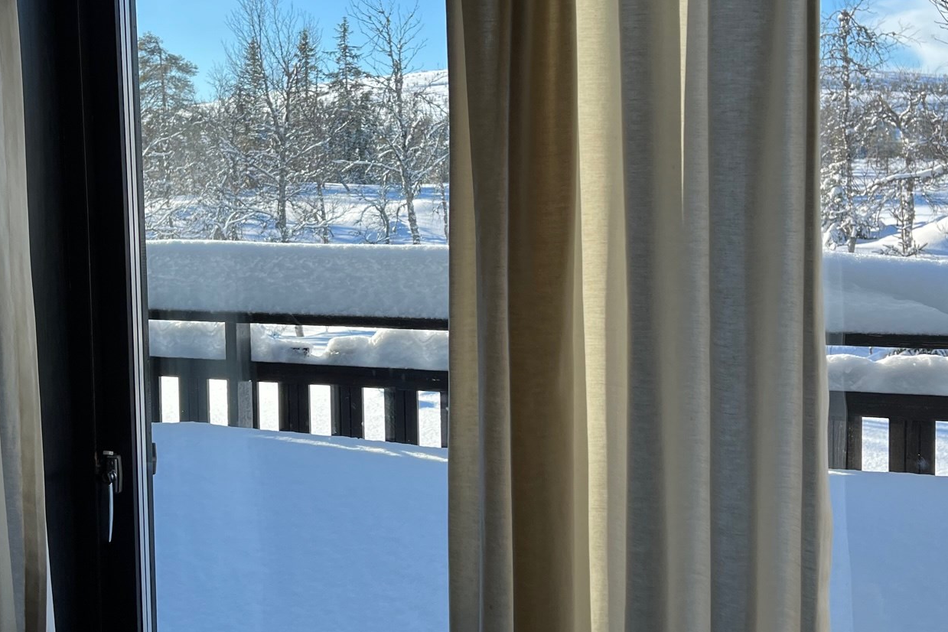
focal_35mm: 44
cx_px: 414
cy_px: 235
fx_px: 1159
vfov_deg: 30.4
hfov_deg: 44.4
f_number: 1.5
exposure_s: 1/1183
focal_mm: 5.7
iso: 50
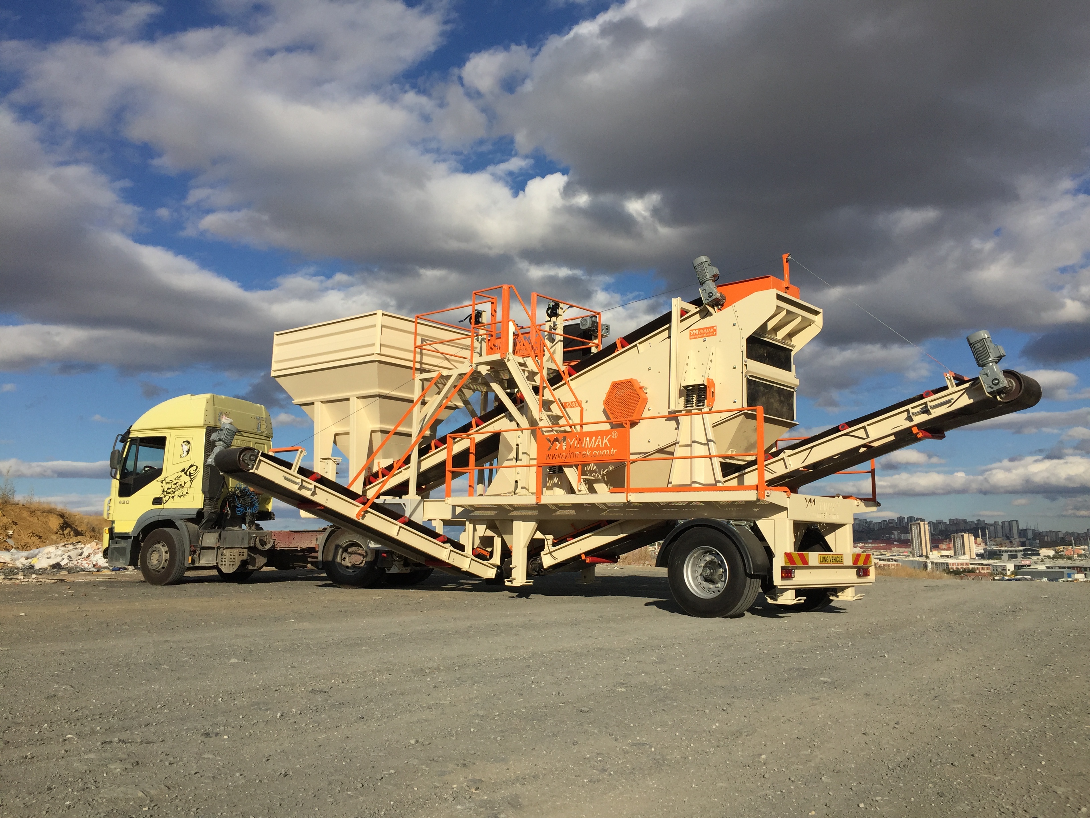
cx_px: 545
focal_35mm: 29
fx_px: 913
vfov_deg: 48.2
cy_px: 409
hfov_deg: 61.7
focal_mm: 4.15
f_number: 2.2
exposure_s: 1/3968
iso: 32
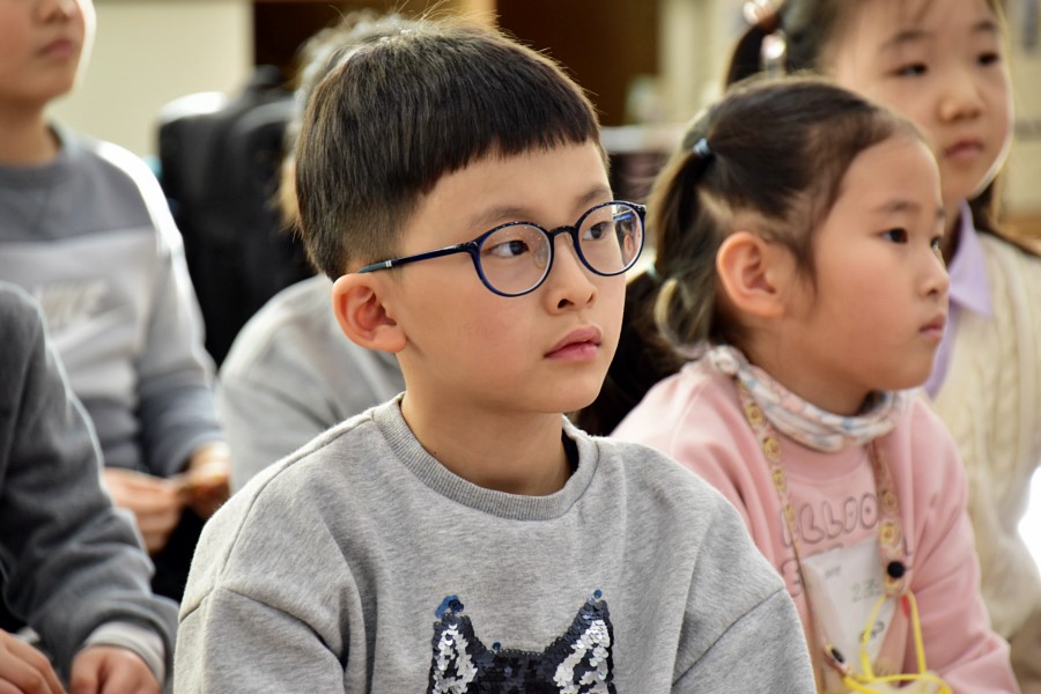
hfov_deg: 7.8
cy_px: 347
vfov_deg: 5.2
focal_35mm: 262
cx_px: 520
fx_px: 7590
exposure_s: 1/30
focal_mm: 175
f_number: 6.3
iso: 800
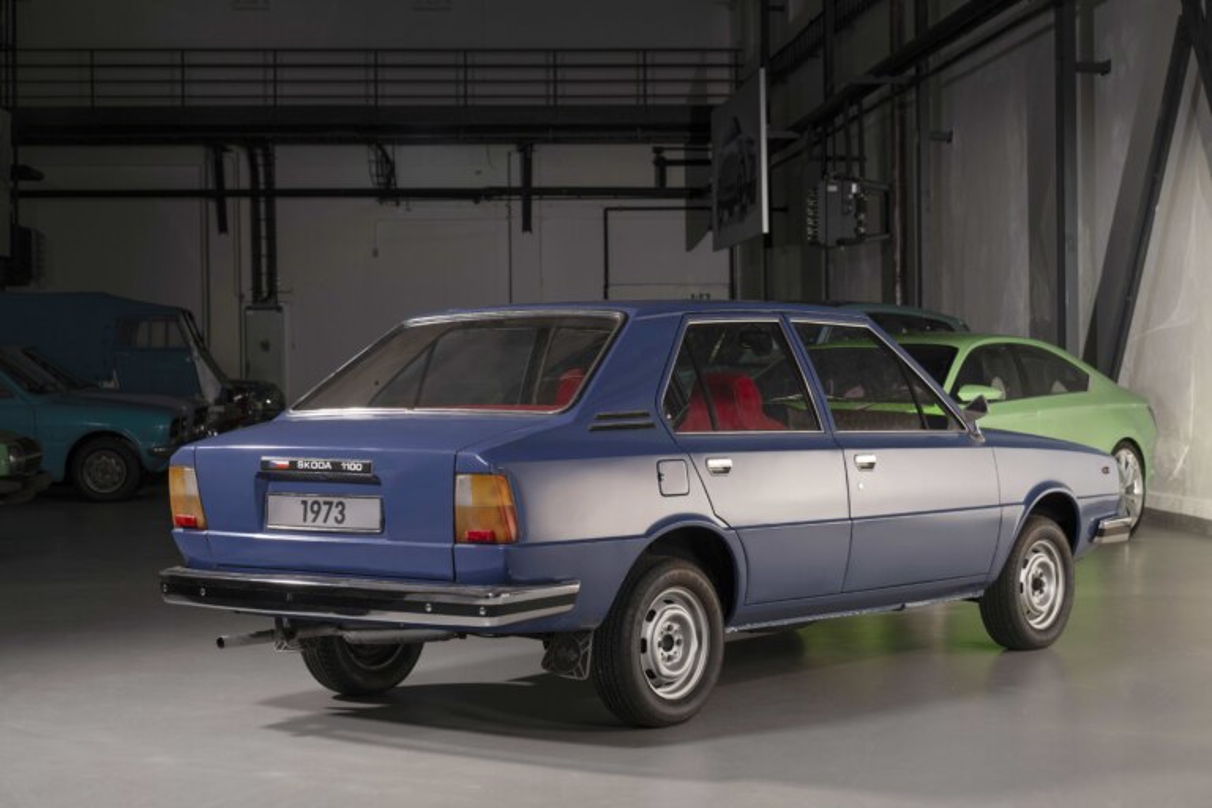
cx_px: 606
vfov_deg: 19.7
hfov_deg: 29.2
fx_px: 2323
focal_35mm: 69
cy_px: 404
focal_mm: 69
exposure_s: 1.3
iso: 100
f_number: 8
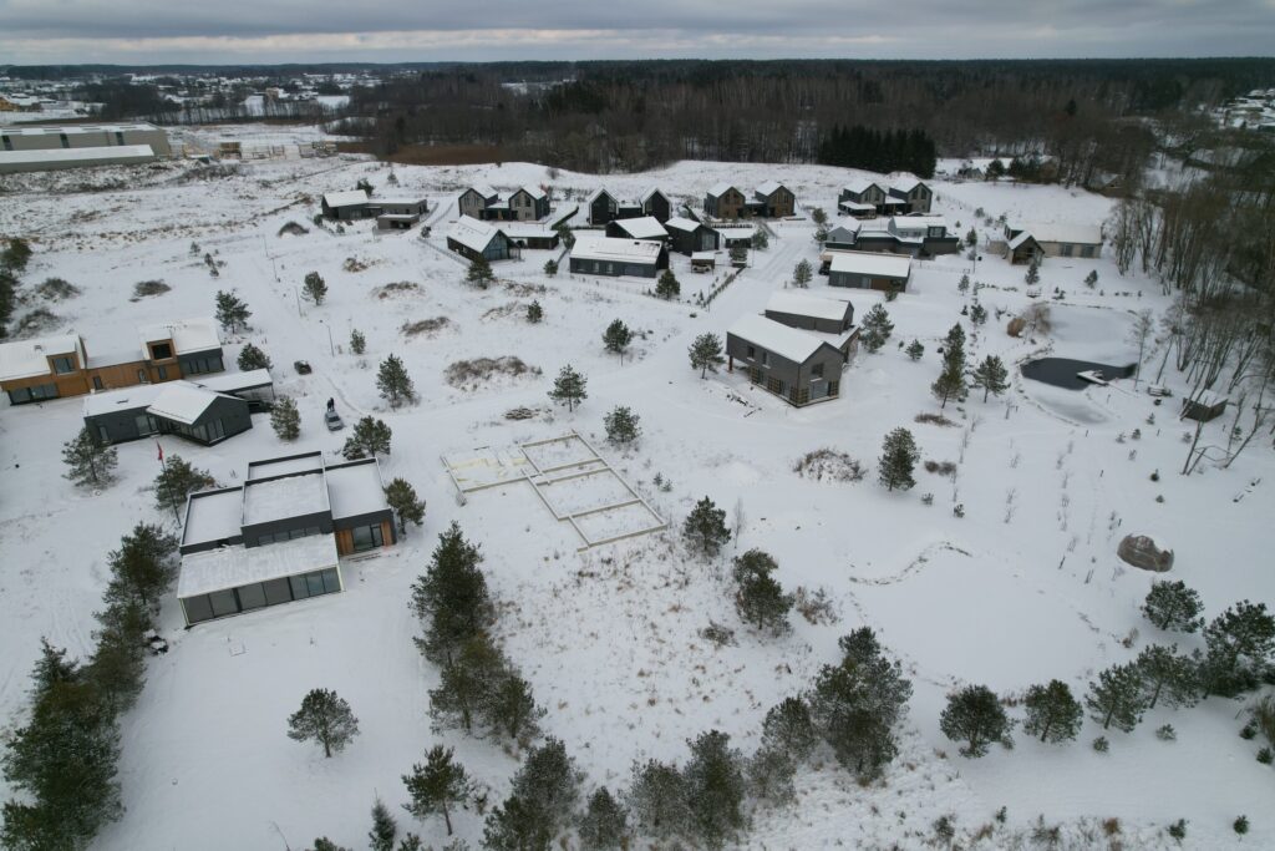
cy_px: 426
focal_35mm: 22
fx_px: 779
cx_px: 638
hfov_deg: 78.6
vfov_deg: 57.2
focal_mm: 8.38
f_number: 2.8
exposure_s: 1/1250
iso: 100
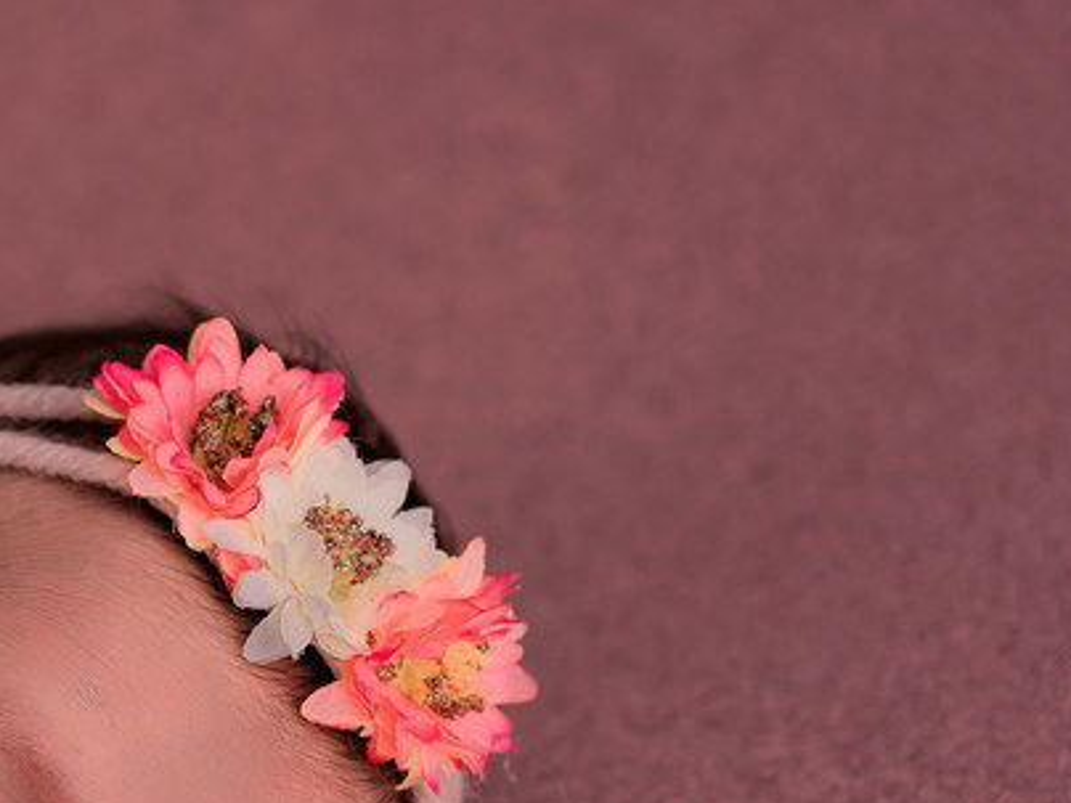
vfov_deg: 14.6
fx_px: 3094
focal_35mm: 100
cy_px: 795
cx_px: -239
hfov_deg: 18.5
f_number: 3.2
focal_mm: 35
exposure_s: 1/200
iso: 160
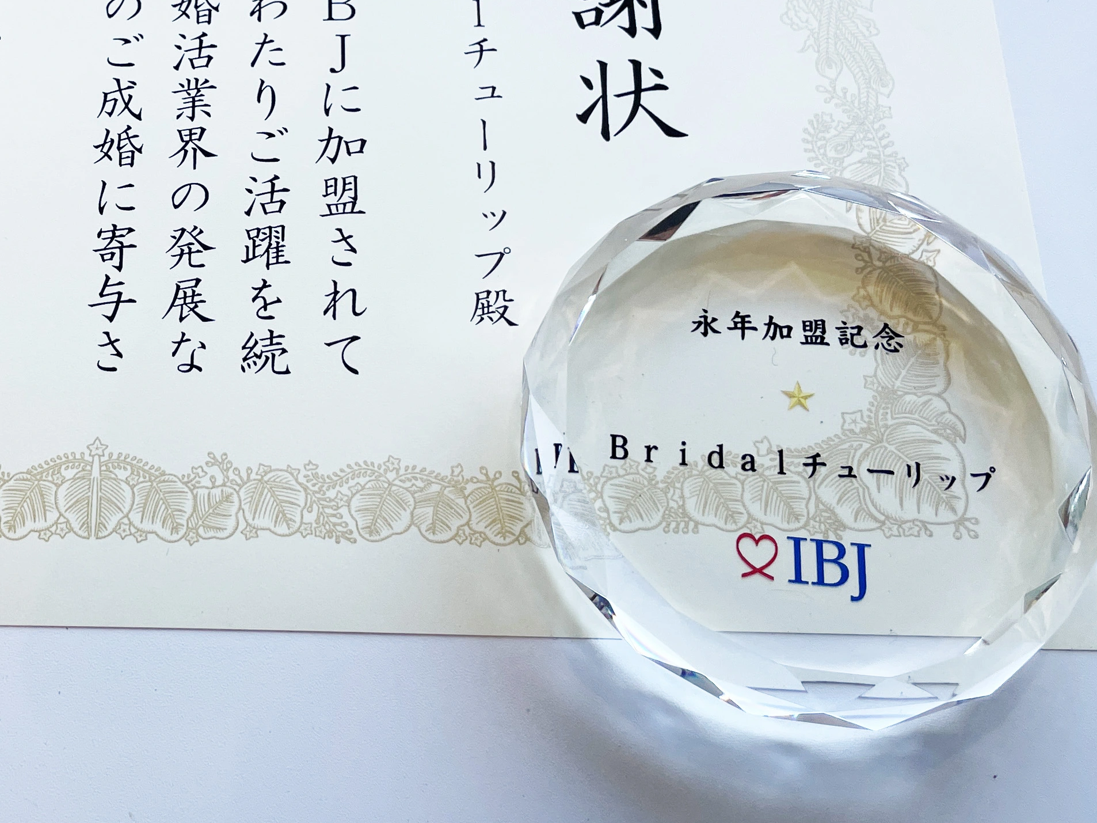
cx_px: 143
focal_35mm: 55
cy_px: 200
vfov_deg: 26.2
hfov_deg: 33.4
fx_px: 1743
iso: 32
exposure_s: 1/181
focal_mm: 4.2
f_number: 1.6
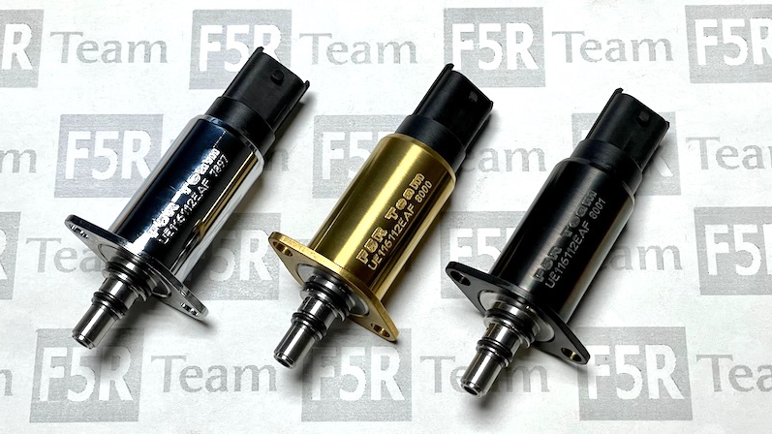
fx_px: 1433
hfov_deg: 30.2
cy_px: 214
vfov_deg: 17.2
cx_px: 386
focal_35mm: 70
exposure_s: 1/100
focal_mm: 7.5
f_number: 2.2
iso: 125
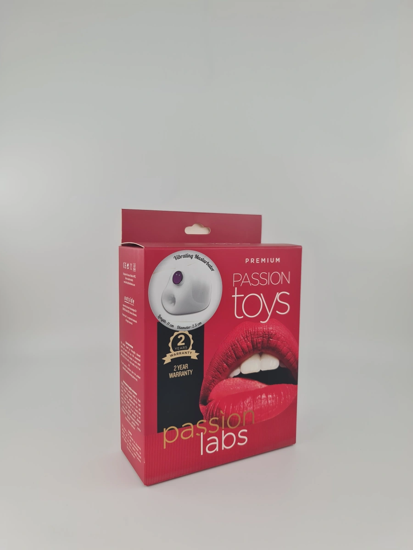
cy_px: 275
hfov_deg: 54.9
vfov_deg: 69.4
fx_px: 398
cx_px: 206
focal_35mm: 25
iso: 50
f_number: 1.8
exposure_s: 1/384
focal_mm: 7
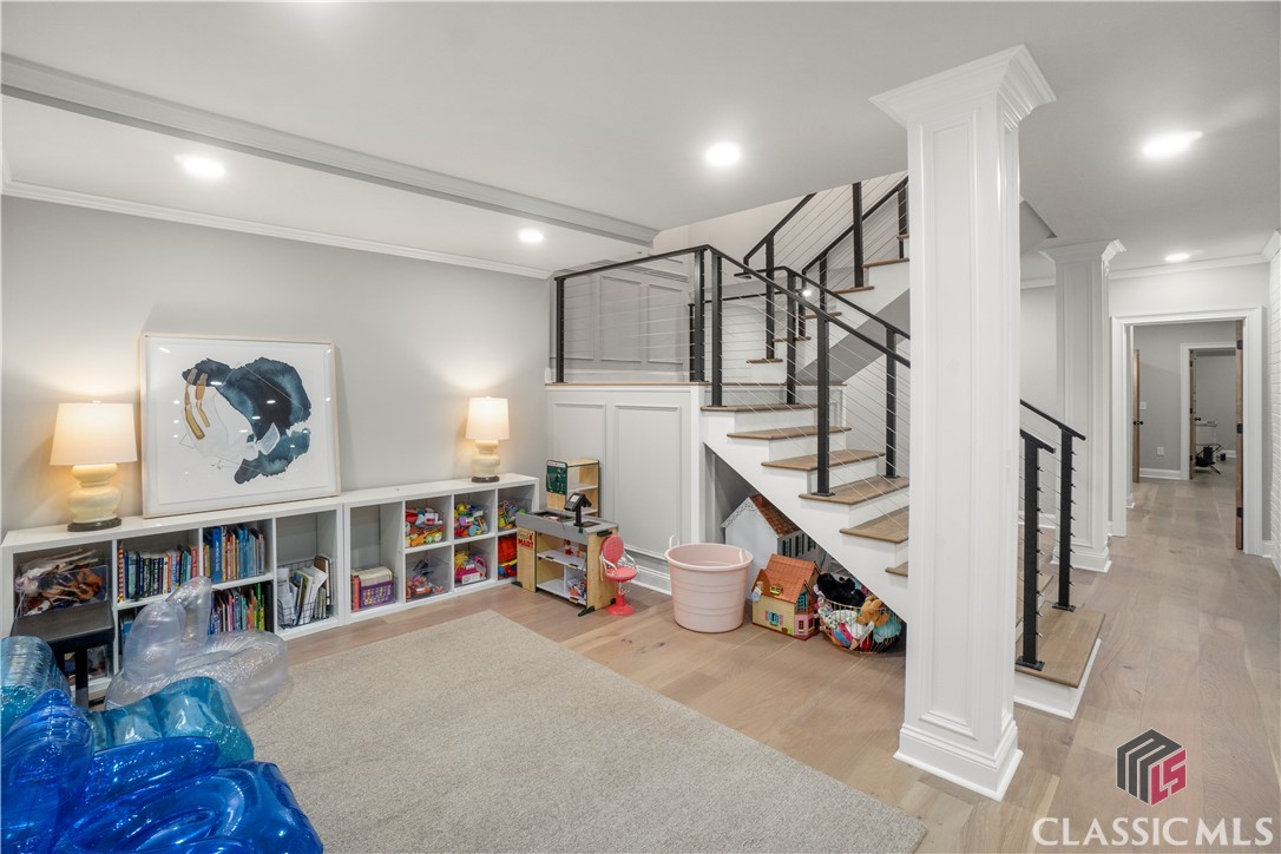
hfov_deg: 100.4
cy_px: 427
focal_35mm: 15
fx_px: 534
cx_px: 640
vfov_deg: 77.3
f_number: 8
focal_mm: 10
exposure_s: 1/10
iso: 500
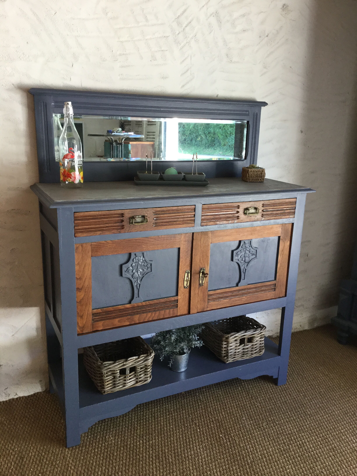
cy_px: 238
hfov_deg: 45.4
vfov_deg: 58.4
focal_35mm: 31
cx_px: 178
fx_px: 426
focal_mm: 3.3
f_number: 2.4
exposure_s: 1/33
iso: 32
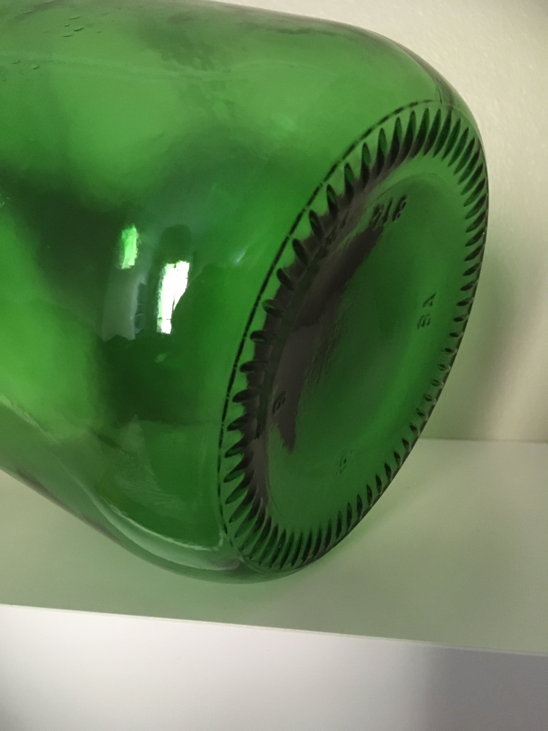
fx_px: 612
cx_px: 274
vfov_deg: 61.7
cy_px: 366
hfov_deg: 48.2
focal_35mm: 29
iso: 320
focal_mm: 4.15
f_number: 2.2
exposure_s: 1/17
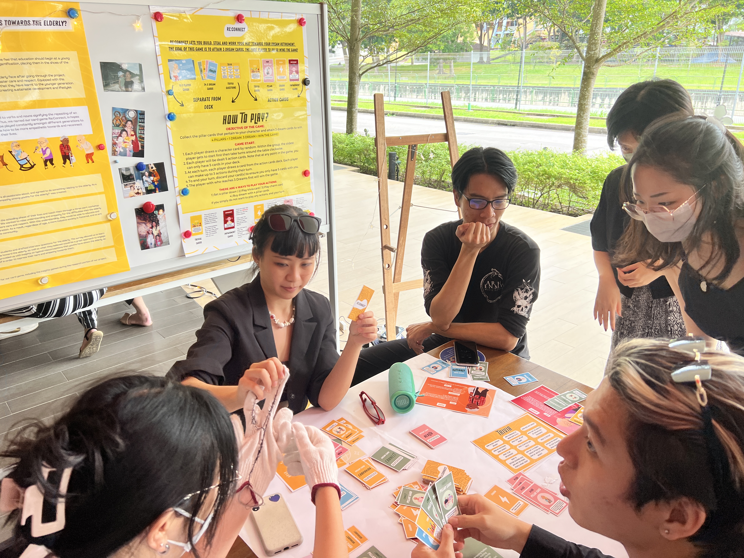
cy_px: 279
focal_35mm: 26
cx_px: 372
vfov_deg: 53.1
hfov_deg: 67.3
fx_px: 559
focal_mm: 5.7
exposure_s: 1/121
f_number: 1.5
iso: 50
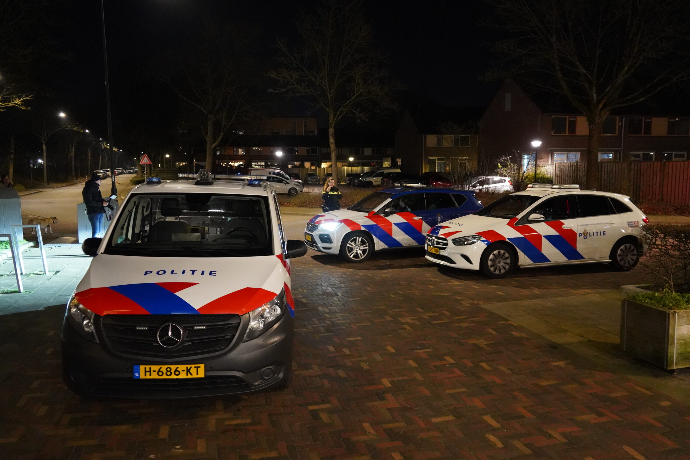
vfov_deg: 46.4
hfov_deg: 65.5
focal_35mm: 28
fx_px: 537
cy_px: 230
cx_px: 345
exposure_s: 1/25
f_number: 4
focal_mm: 28
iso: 12800
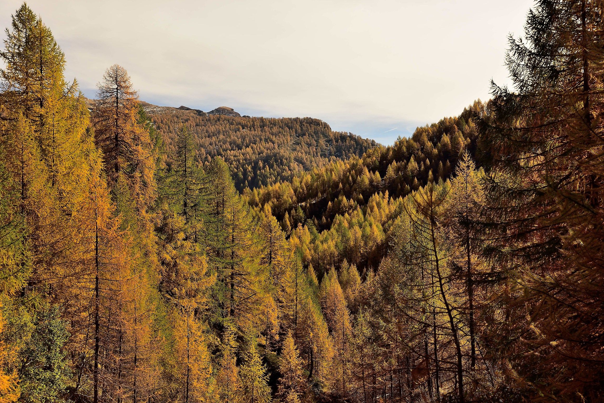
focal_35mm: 53
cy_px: 205
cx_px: 307
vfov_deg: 25.5
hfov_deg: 37.5
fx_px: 889
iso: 100
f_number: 4.5
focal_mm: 34
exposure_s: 1/250
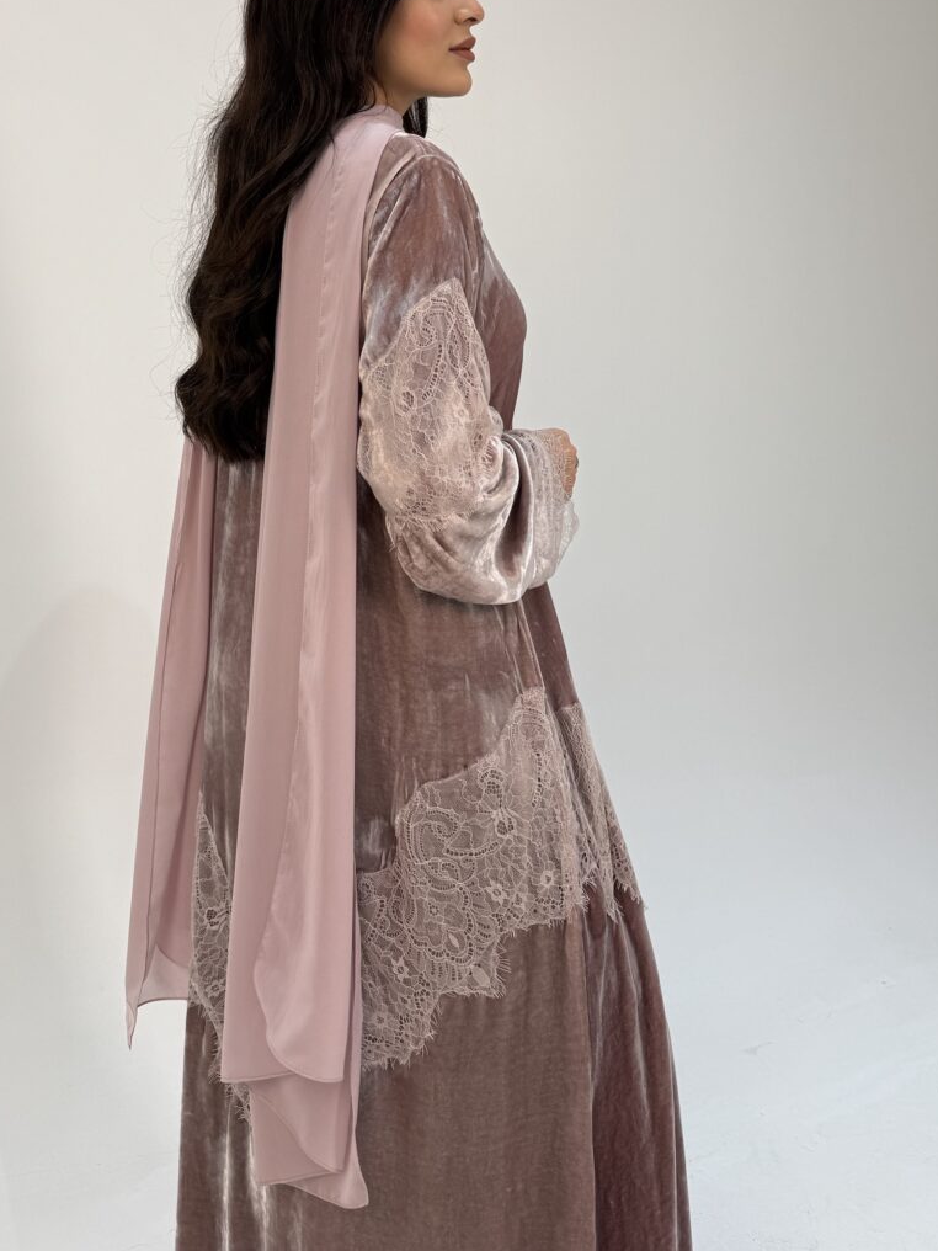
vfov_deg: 52.5
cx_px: 419
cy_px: 376
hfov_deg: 41.7
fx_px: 1228
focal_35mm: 34
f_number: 1.78
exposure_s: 1/453
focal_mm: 6.76
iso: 80
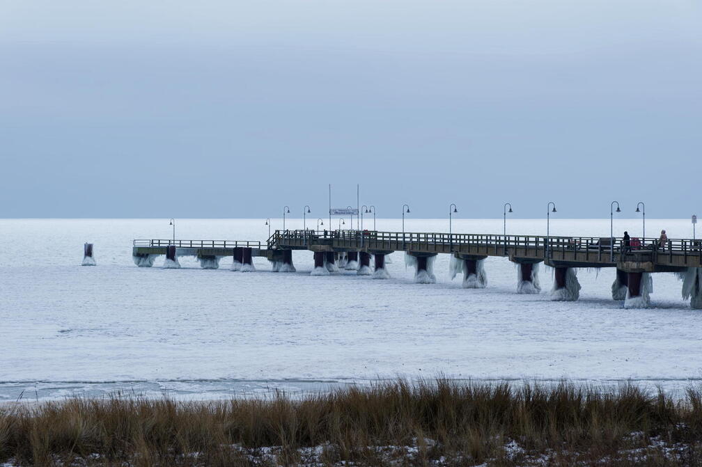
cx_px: 351
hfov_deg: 19.5
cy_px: 234
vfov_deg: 13.0
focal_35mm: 105
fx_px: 2046
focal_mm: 70
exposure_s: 1/220
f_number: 8
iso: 125
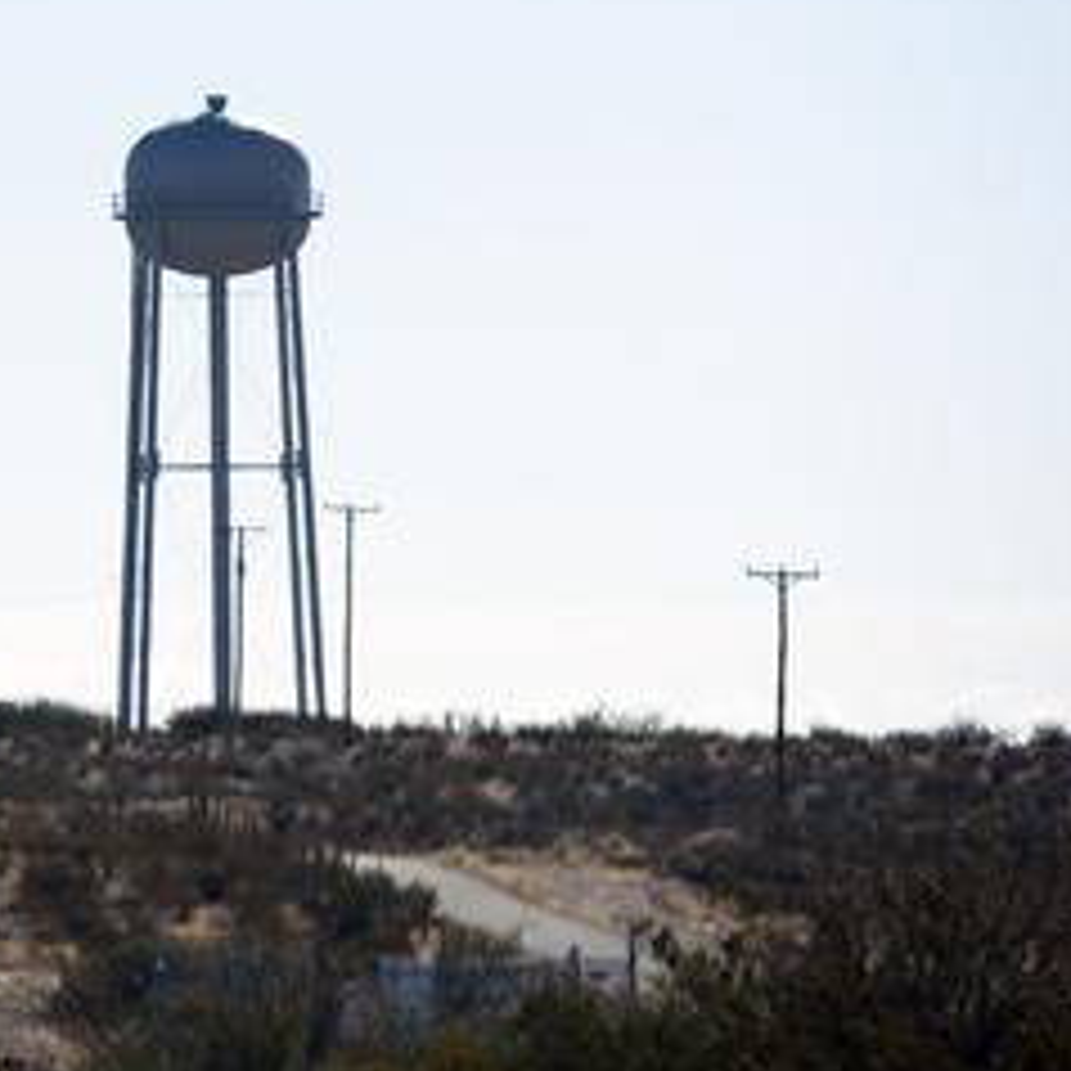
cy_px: 225
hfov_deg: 4.1
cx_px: -518
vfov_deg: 4.1
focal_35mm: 427
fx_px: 14947
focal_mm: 165
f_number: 5.6
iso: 400
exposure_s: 1/8000
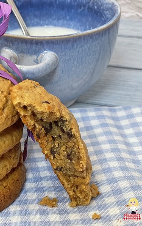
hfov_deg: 17.2
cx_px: -4
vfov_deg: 27.8
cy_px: 113
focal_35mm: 74
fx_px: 458
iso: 400
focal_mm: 6
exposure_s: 1/50
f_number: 2
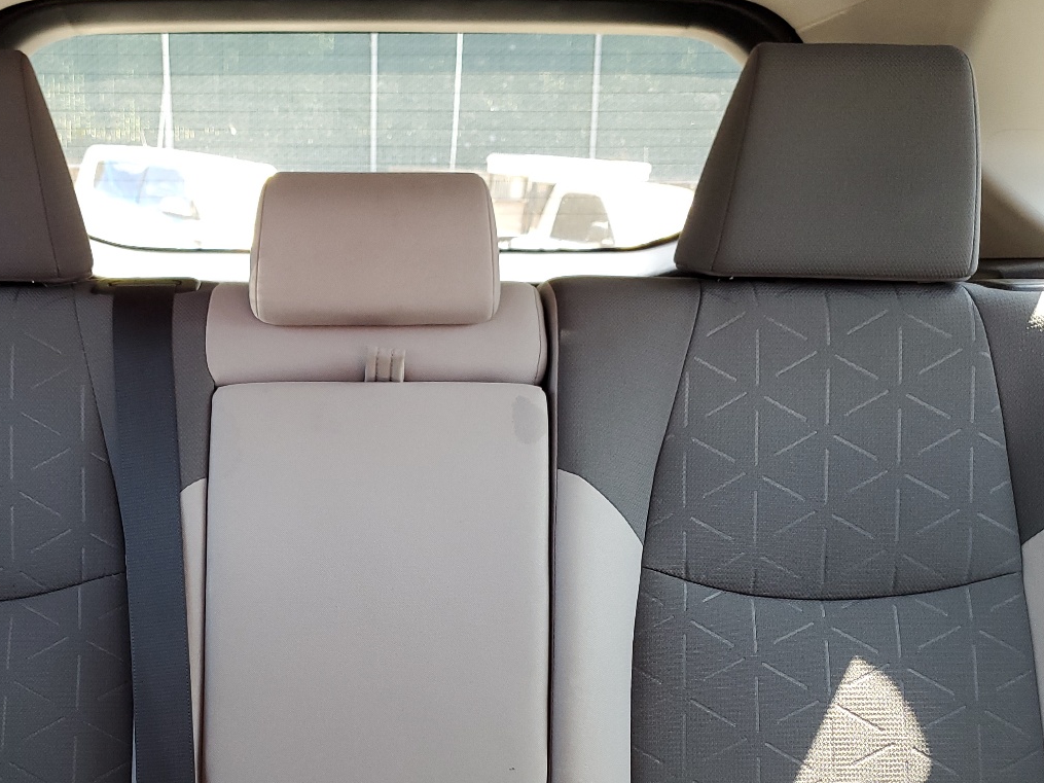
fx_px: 1236
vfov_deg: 34.3
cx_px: 363
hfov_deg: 45.2
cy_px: 594
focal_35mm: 41
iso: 78
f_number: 1.5
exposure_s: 1/60.2
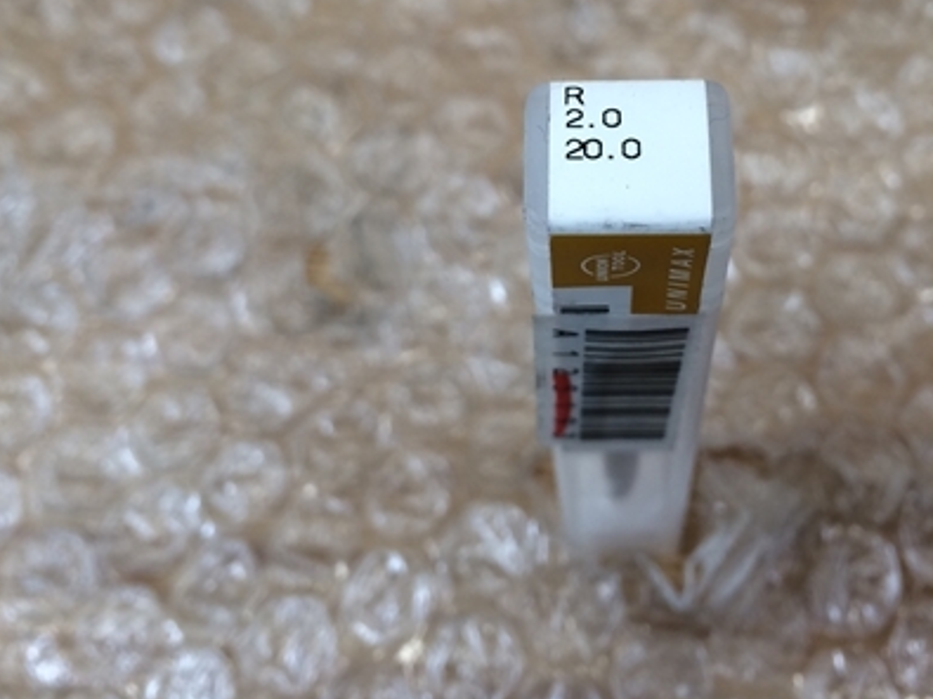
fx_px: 1266
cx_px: 579
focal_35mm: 47
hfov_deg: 40.2
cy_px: 144
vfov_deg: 30.2
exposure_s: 1/30
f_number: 2.2
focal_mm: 4.15
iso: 32
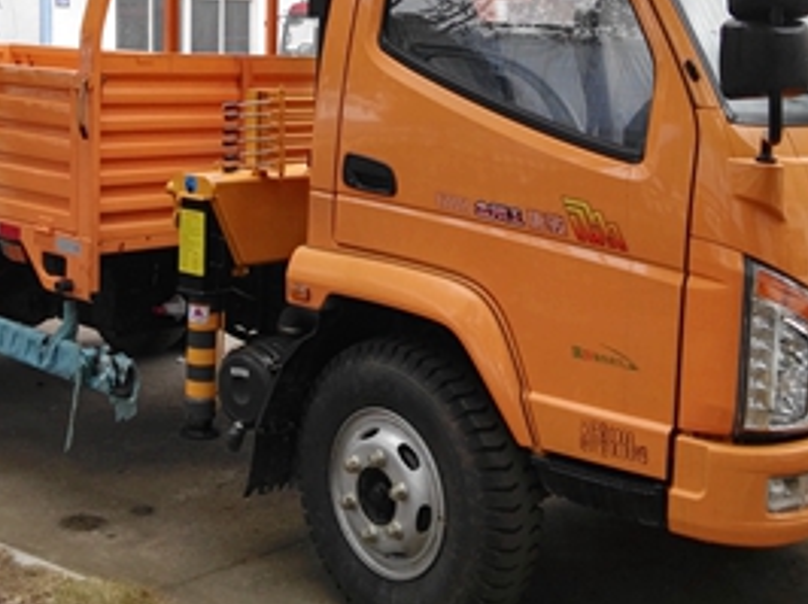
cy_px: 156
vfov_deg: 24.9
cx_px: 377
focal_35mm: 58
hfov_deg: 33.2
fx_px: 1353
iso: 64
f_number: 2
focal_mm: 2.96
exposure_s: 1/194
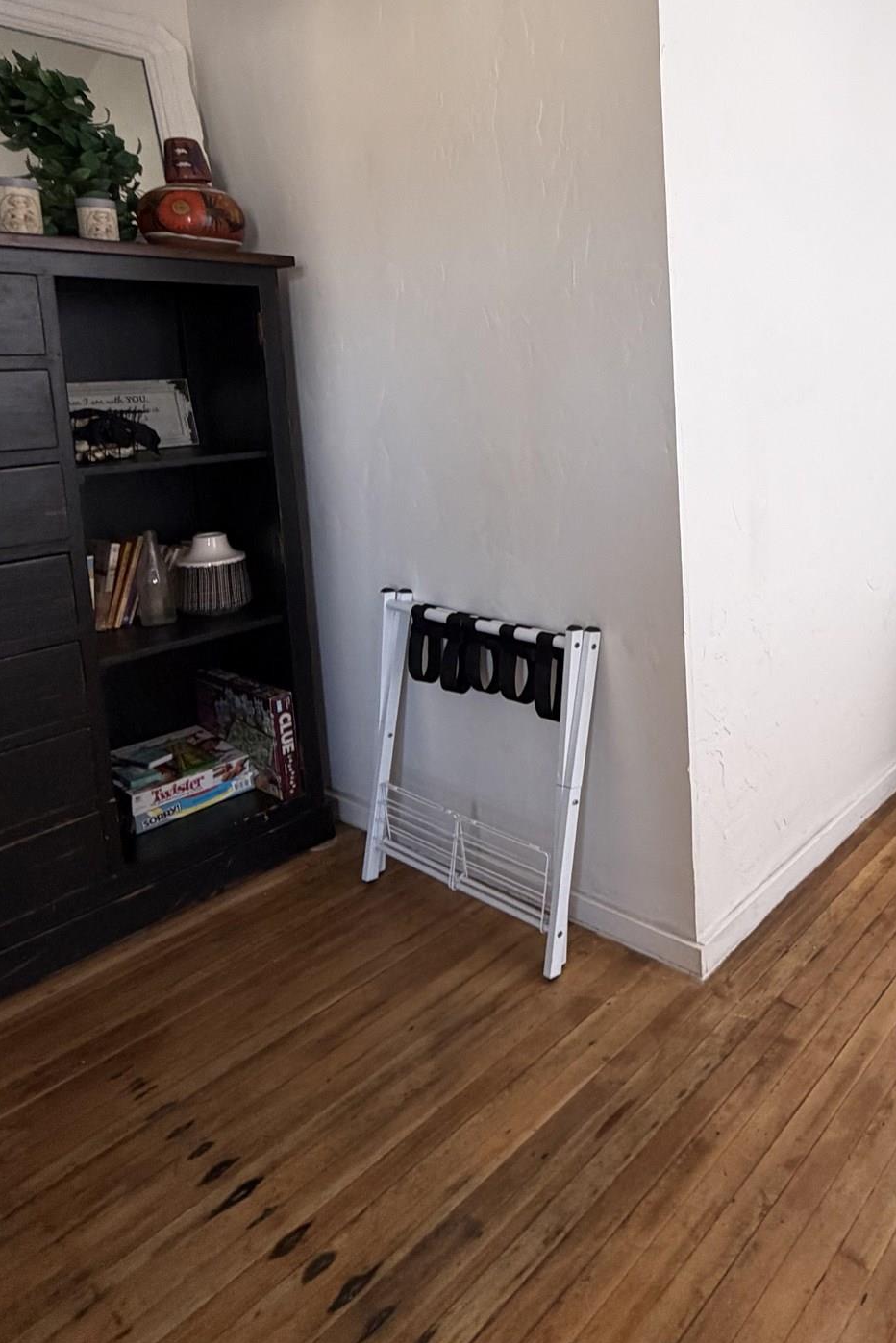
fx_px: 896
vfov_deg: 72.0
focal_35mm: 24
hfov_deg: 48.4
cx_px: 782
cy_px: 469
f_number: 2.2
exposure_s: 1/60
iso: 200
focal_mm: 2.22
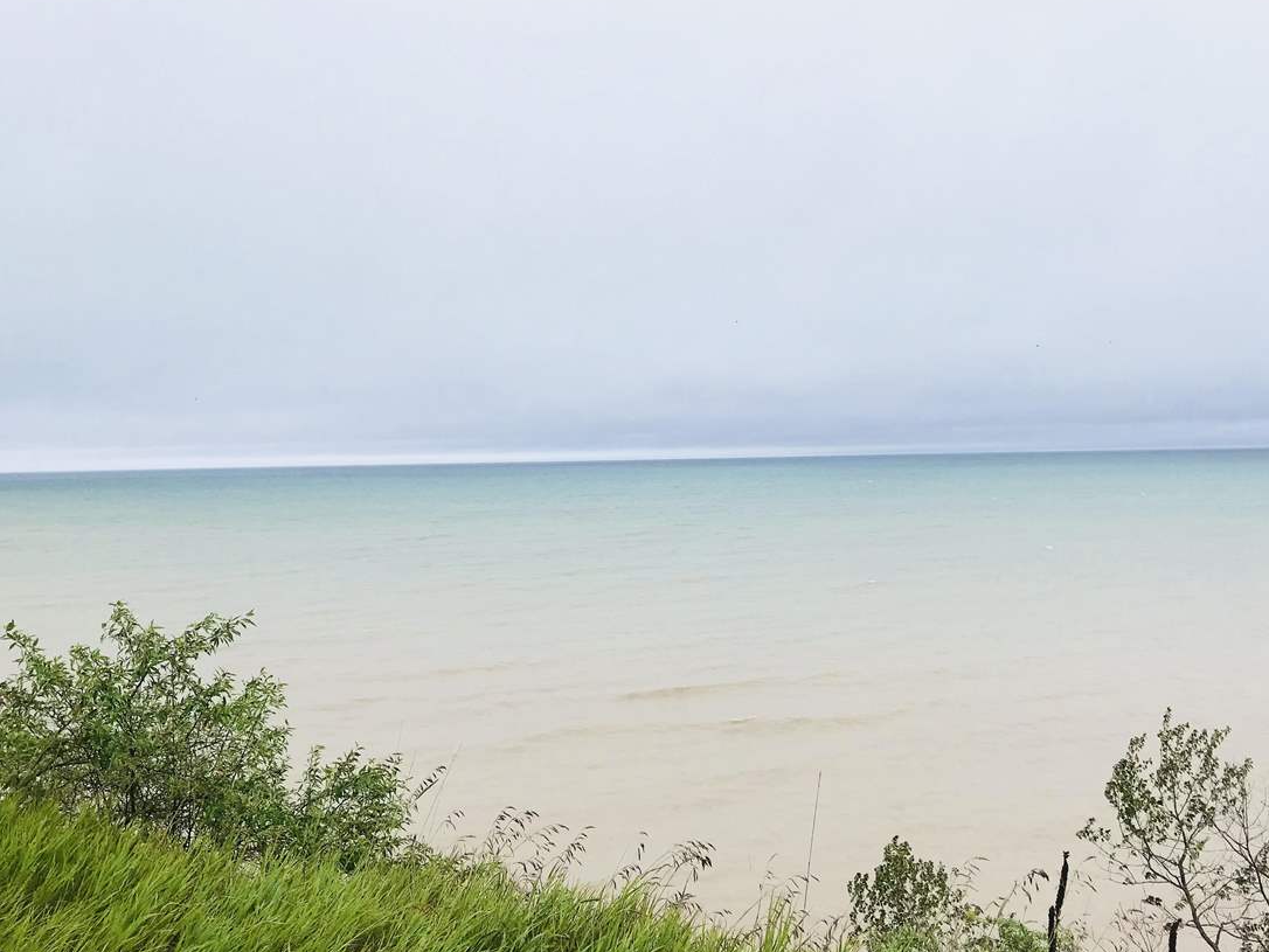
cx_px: 634
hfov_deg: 55.3
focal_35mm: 33
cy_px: 507
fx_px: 1210
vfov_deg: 42.9
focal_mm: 3.99
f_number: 1.8
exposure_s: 1/2037
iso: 20
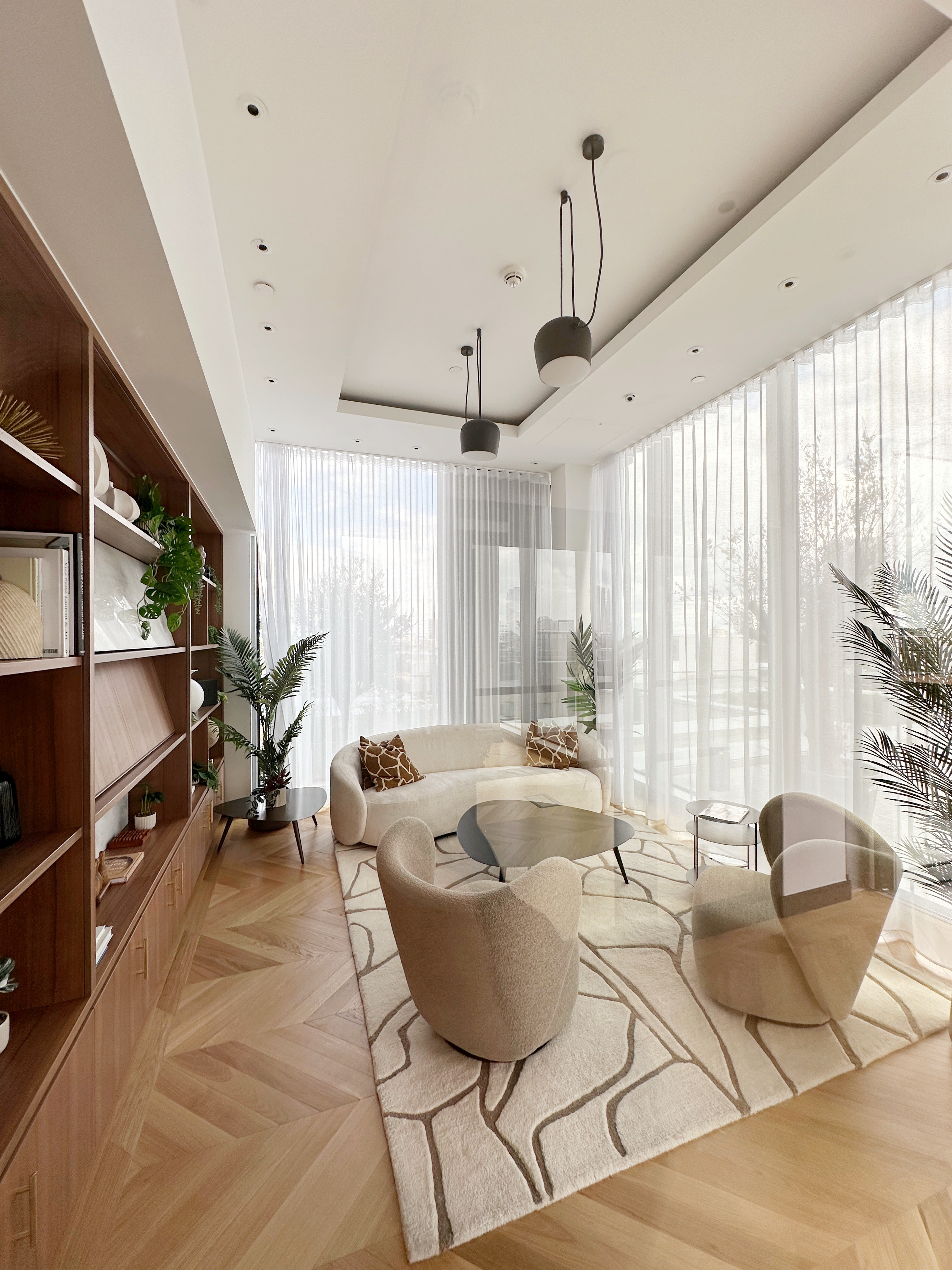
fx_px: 513
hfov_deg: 85.7
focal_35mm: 14
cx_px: 476
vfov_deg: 102.1
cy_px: 635
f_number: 2.2
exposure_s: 1/222
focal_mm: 2.22
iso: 40
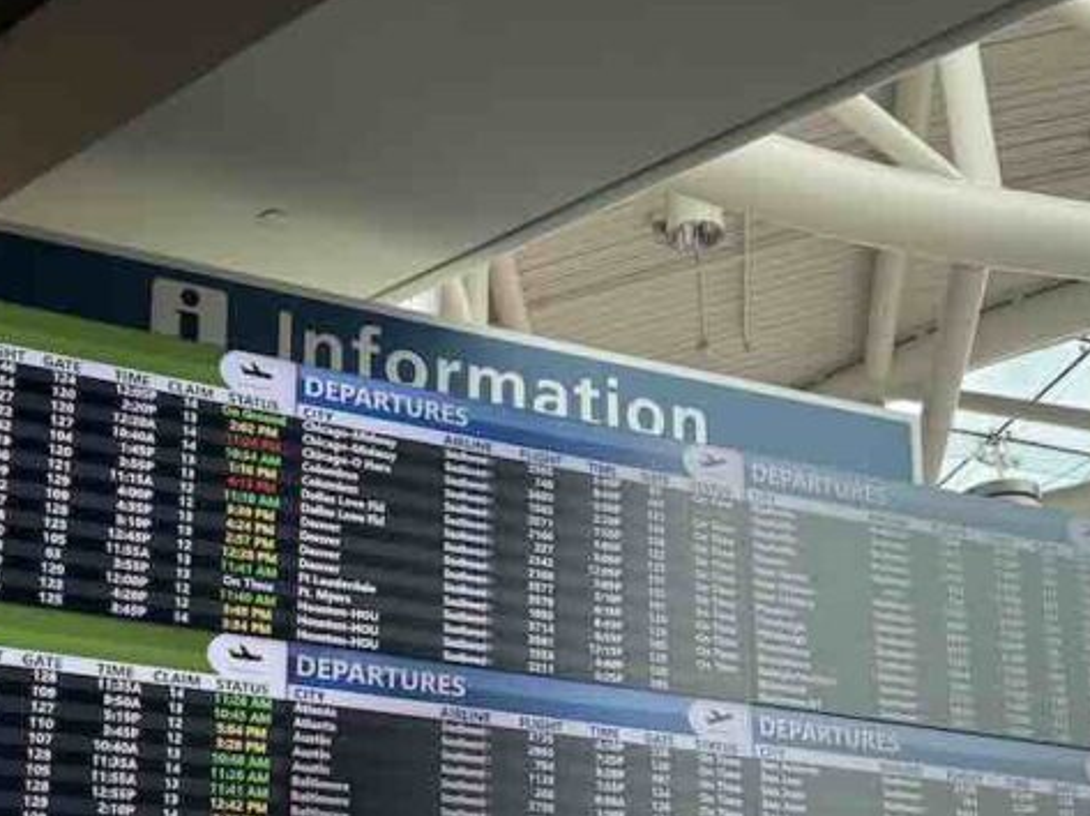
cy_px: 795
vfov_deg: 26.6
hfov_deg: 36.6
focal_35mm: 52
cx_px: 412
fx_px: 1636
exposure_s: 1/120
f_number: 1.78
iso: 100
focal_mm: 6.76
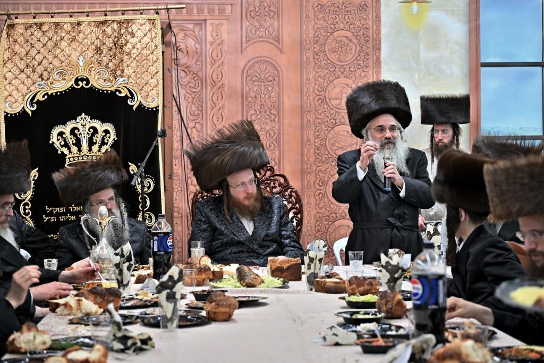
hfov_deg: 31.4
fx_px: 967
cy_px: 182
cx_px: 272
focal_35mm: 64
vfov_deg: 21.2
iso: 640
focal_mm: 64
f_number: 4
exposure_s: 1/160
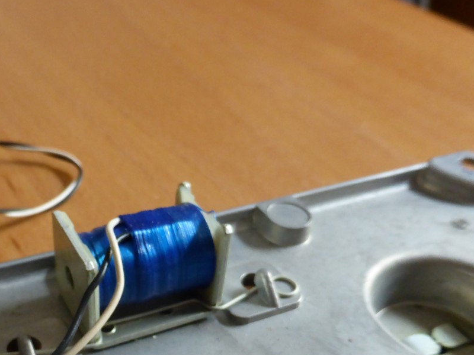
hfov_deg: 41.1
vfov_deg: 30.9
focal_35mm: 45
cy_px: 314
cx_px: 130
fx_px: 616
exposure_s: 1/20
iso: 400
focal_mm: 4.3
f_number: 3.3
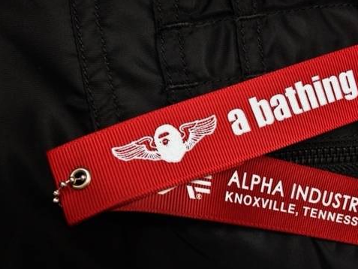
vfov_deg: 32.8
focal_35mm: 44
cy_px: 154
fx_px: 455
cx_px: 212
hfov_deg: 42.8
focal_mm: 4.28
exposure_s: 1/20
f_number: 2.4
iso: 125
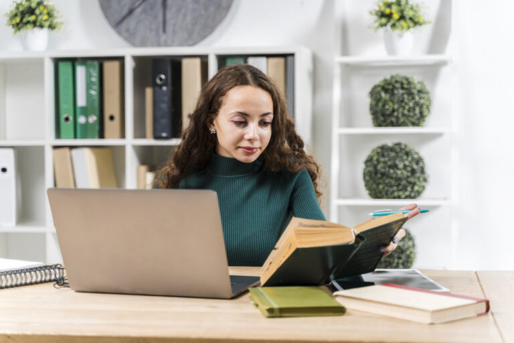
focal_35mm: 69
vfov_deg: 19.7
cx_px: 257
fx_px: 985
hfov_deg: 29.2
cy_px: 172
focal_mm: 69
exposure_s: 1/160
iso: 320
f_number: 2.8
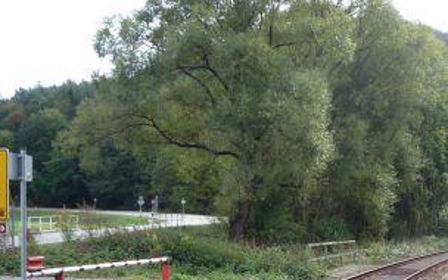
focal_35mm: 62
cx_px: 273
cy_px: 239
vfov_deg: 20.6
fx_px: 757
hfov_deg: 32.9
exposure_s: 1/200
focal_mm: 5.2
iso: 100
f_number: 4
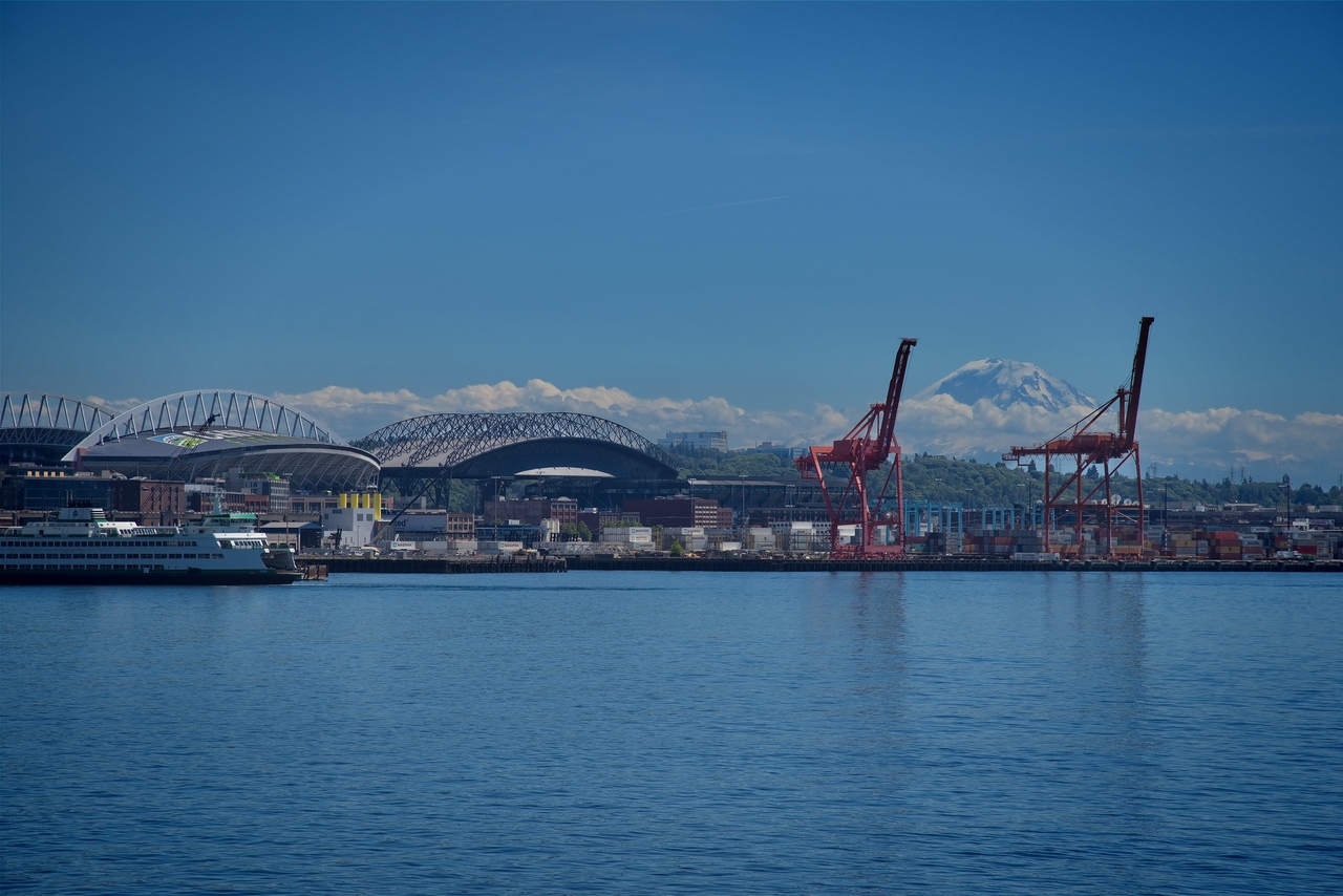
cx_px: 672
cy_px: 448
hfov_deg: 17.1
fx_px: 4477
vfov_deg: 11.4
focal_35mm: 120
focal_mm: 120
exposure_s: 1/400
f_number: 10
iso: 100
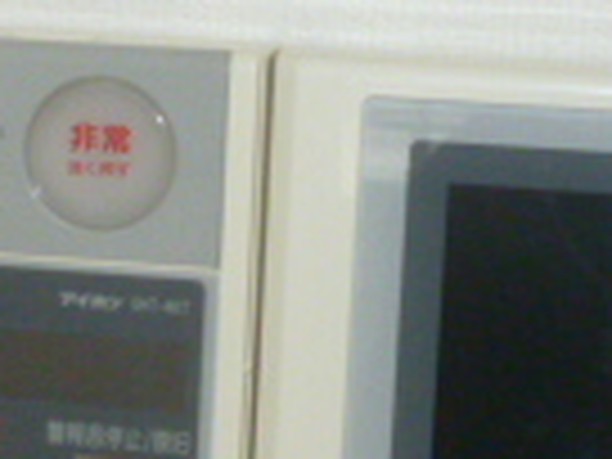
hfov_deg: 14.9
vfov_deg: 11.2
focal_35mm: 132
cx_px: 202
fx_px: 2334
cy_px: 248
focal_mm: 5
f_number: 3.1
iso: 400
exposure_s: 1/60
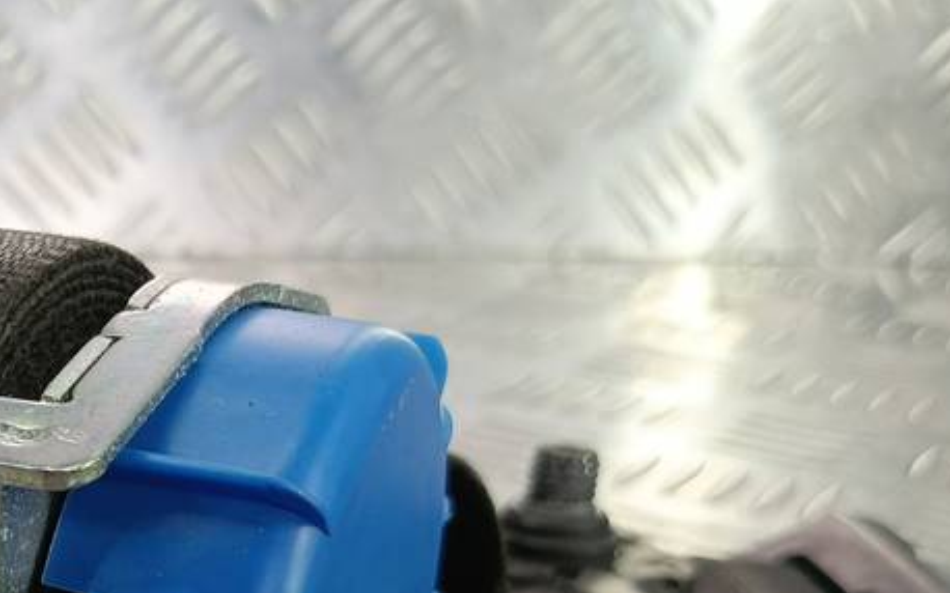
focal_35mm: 64
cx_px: -83
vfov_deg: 19.1
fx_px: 1657
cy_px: 726
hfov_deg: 29.1
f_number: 1.6
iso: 91
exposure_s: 1/50
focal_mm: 4.11
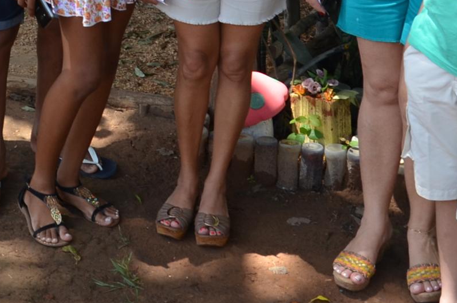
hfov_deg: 19.8
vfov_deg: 13.1
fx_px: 1267
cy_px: -103
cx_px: -14
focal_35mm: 100
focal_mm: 18
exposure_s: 1/160
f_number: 6.3
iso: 200
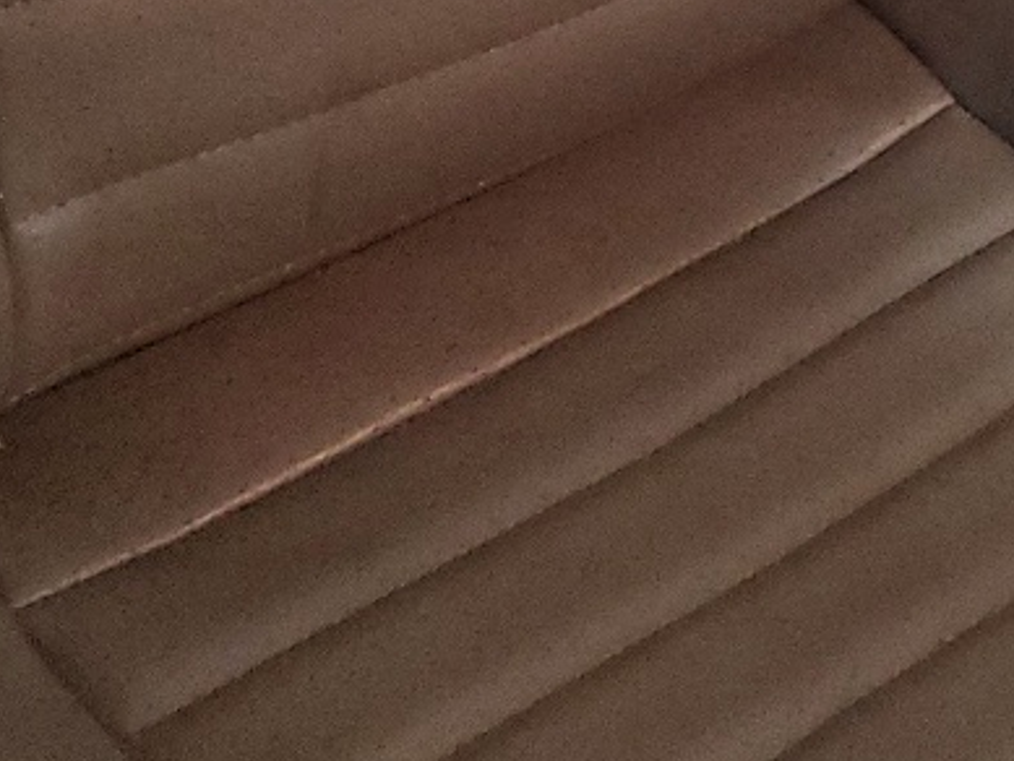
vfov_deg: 12.9
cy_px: -453
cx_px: 936
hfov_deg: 18.0
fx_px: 3135
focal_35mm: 107
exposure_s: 1/15
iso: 633
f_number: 1.5
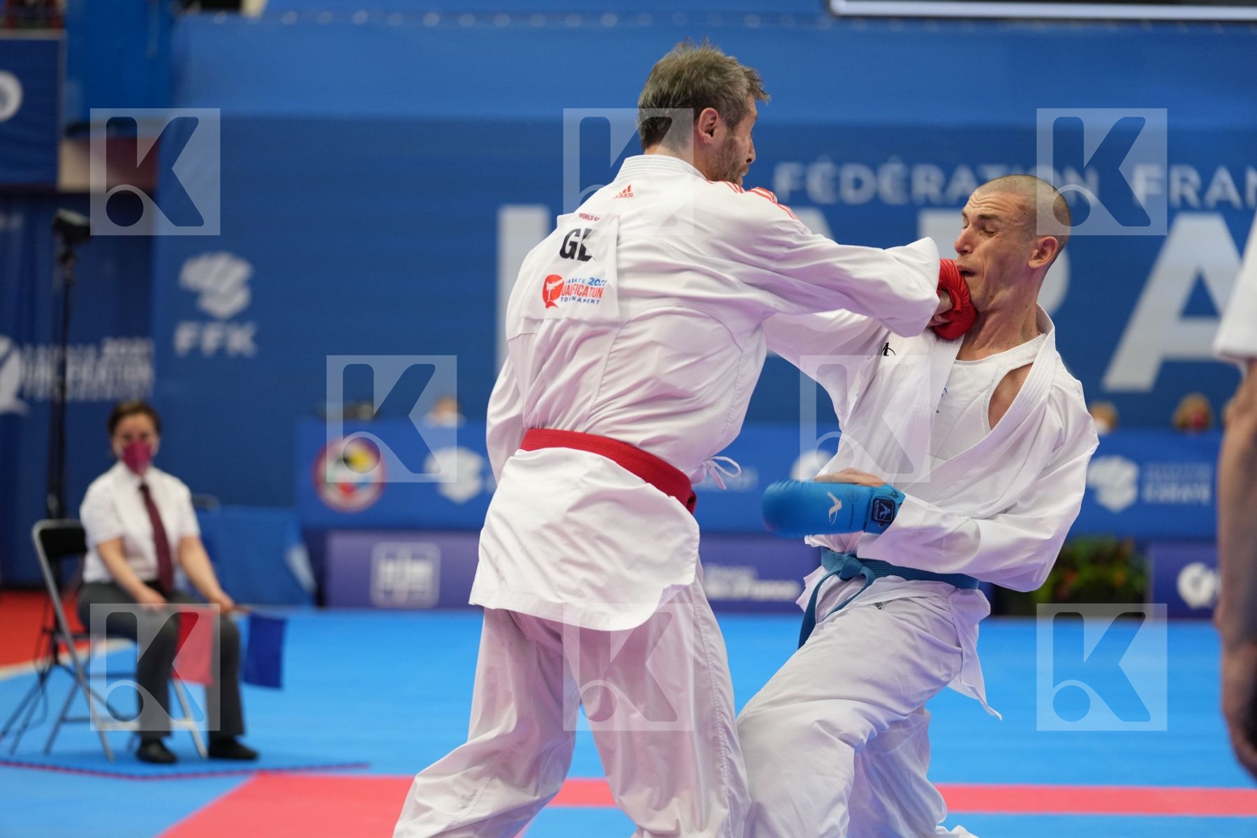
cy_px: 419
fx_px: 3596
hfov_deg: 19.8
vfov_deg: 13.3
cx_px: 628
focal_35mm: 103
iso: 1600
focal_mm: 103
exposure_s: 1/1000
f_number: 2.8
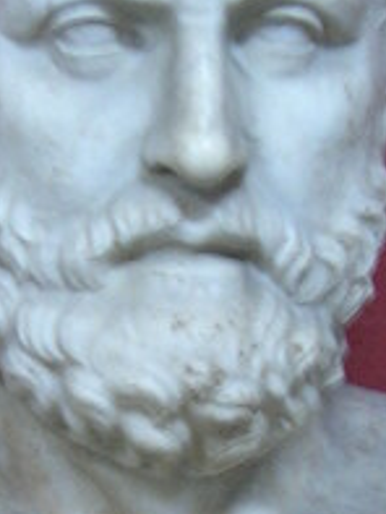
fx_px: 4099
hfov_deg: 5.4
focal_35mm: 276
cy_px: 441
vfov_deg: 7.2
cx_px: 166
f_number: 4.3
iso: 316
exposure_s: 1/3.2
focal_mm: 12.1
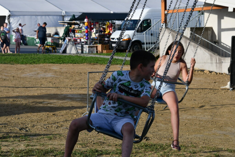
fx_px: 783
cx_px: 118
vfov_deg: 11.4
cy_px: 78
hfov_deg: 17.1
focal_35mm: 120
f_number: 8
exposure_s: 1/500
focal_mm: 80
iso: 200
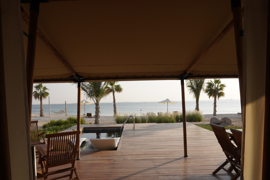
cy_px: 110
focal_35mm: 24
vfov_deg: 52.7
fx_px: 180
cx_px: 132
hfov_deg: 73.7
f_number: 10
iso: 200
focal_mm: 18
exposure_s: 1/125
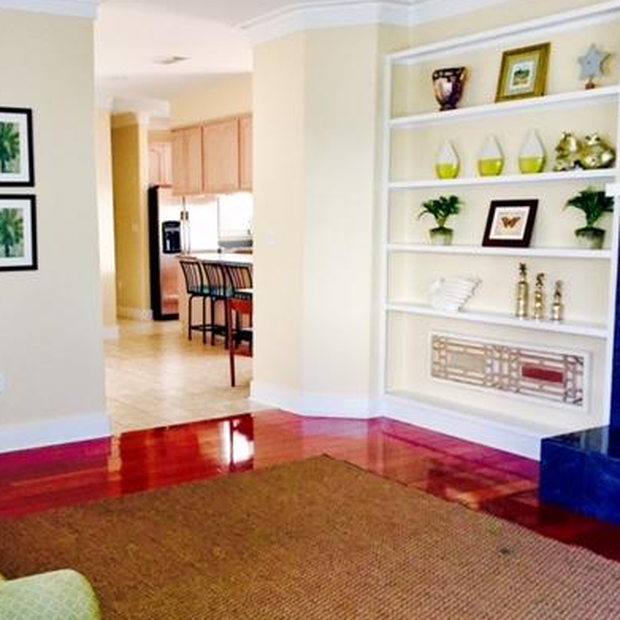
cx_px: 179
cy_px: 346
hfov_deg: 39.3
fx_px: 851
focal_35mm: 42
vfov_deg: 40.0
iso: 160
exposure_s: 1/30
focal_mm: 4.15
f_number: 2.2
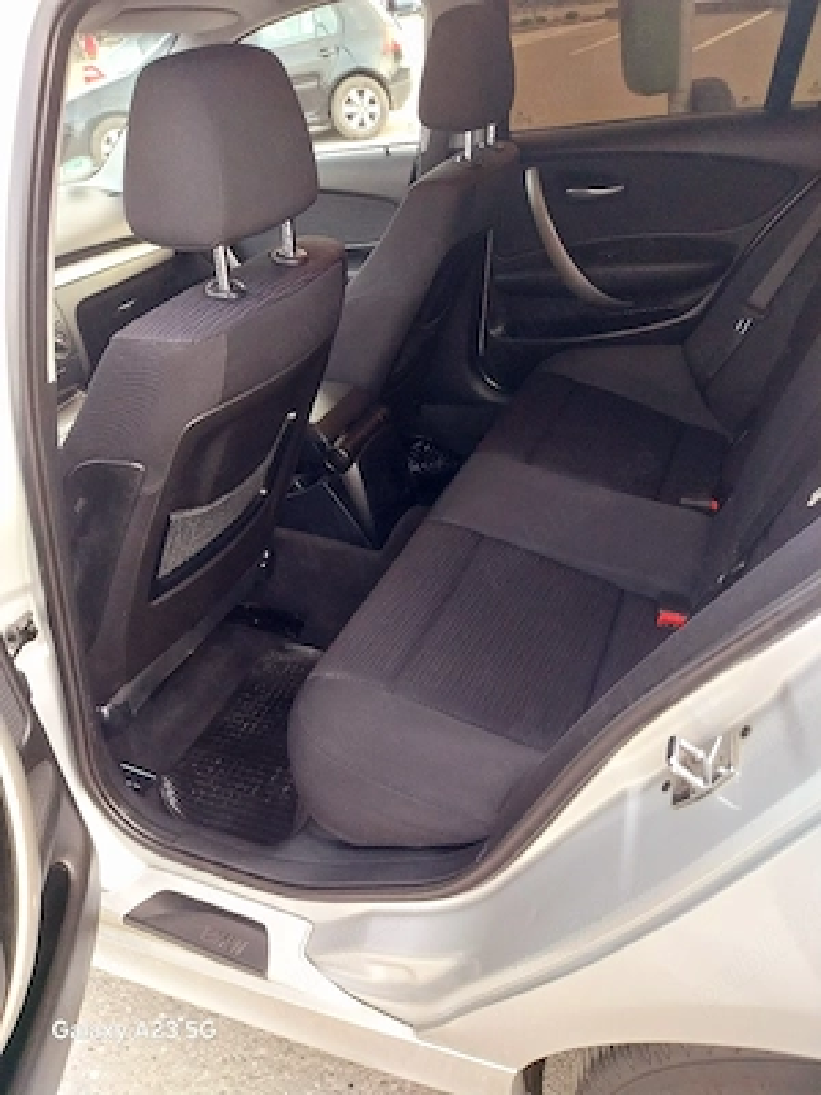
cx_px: 410
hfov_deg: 53.1
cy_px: 548
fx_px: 822
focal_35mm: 26
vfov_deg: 67.3
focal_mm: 4
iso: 320
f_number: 1.8
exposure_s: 1/50
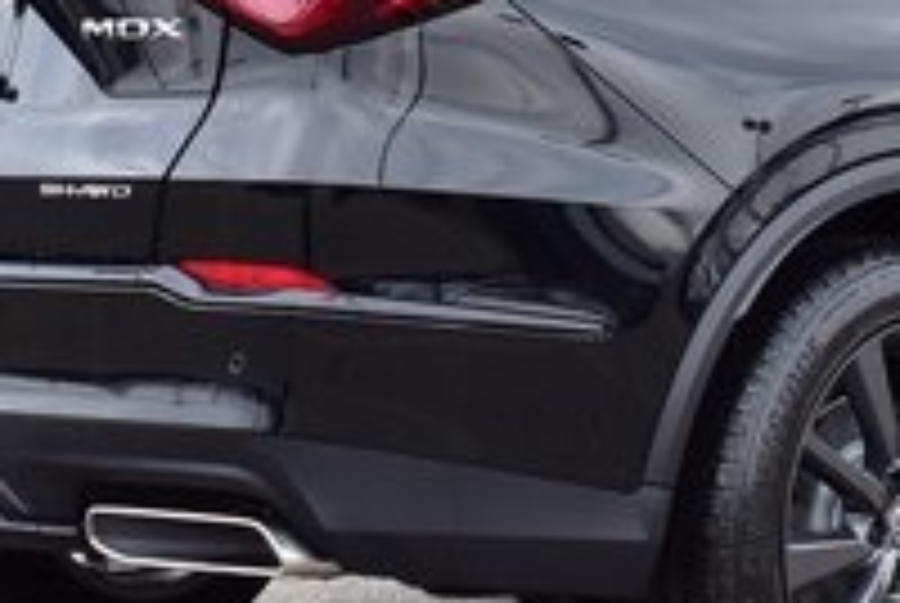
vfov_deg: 11.8
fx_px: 2879
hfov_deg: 17.5
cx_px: 828
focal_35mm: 115
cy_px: -63
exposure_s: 1/125
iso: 100
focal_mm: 24
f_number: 5.6
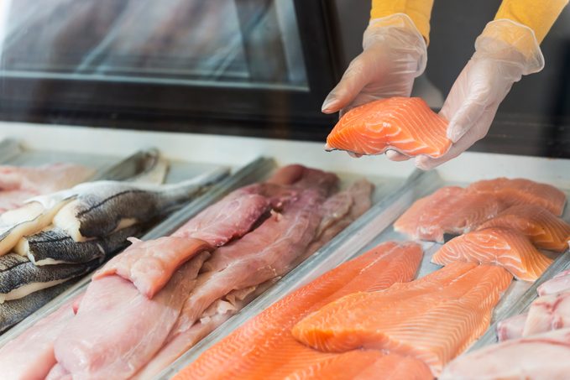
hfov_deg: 14.7
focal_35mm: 140
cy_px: 190
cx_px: 285
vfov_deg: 9.8
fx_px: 2217
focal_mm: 140
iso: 400
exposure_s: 1/200
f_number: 4
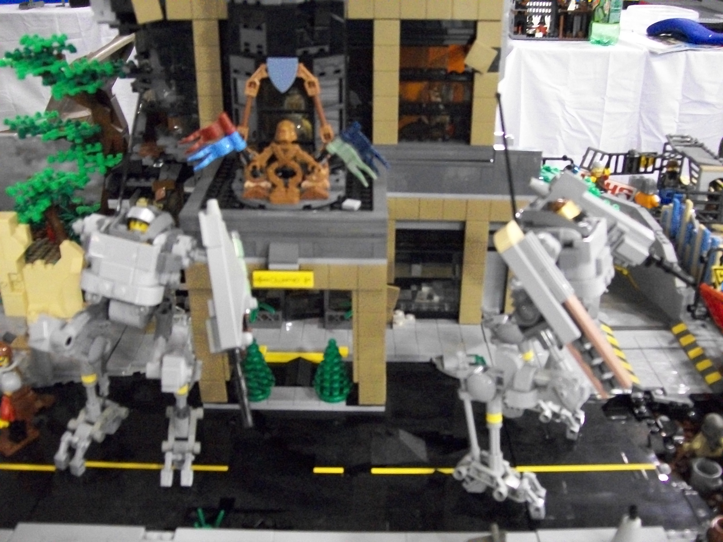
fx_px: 752
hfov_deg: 51.4
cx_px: 362
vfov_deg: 39.7
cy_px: 271
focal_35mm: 36
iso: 640
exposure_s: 1/20
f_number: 2.7
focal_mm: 6
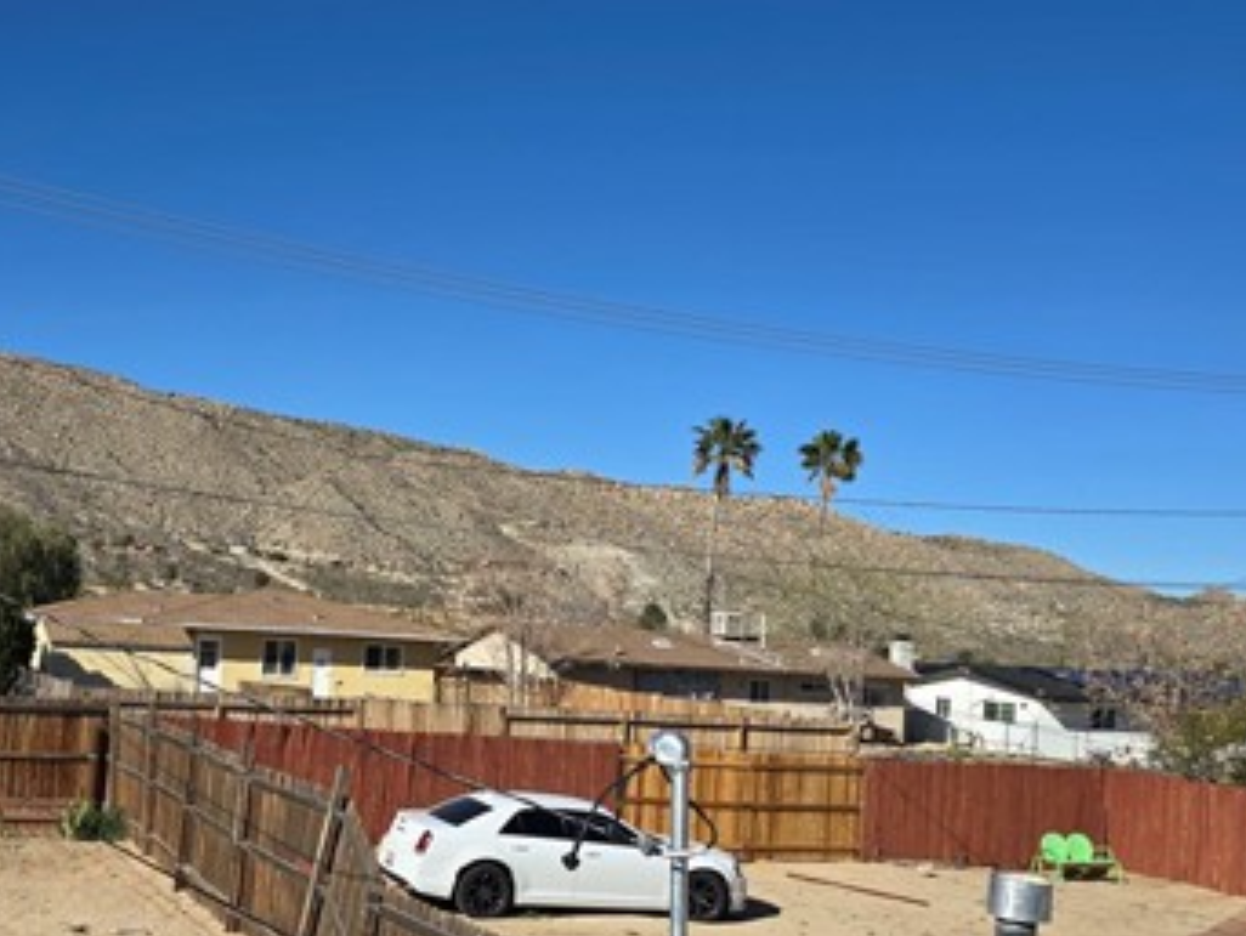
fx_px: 1549
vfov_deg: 33.4
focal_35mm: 43
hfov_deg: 42.9
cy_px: 594
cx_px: 372
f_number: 1.7
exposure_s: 1/1361
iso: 12
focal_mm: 6.3
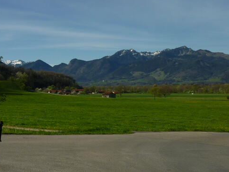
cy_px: 57
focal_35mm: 53
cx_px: 2
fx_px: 351
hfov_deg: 33.3
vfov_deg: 27.4
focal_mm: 4.5
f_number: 10
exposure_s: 1/160
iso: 80
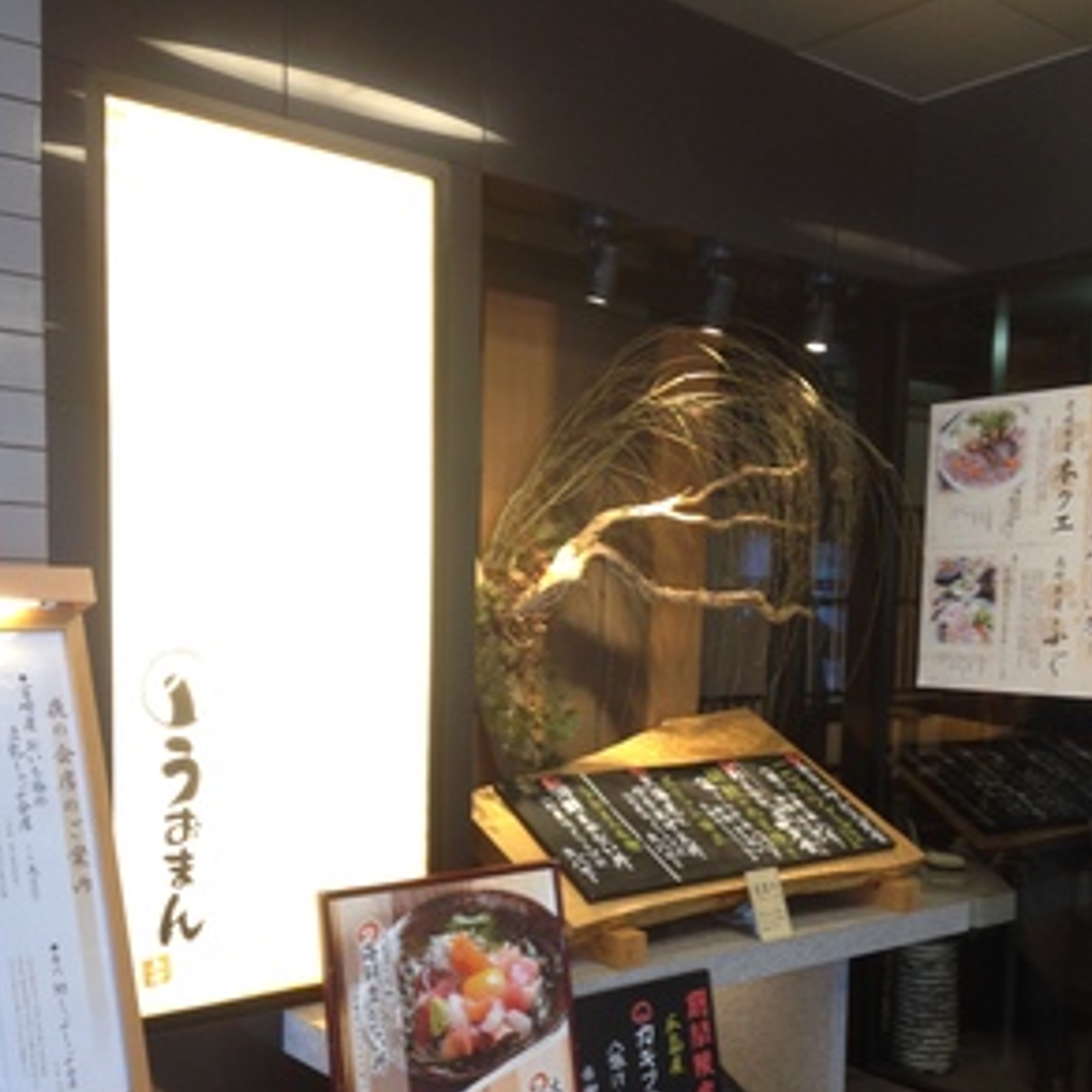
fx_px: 1428
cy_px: 722
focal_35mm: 40
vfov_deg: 41.4
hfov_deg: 41.9
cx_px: 542
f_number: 2.4
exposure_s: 1/20
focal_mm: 4.12
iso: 80
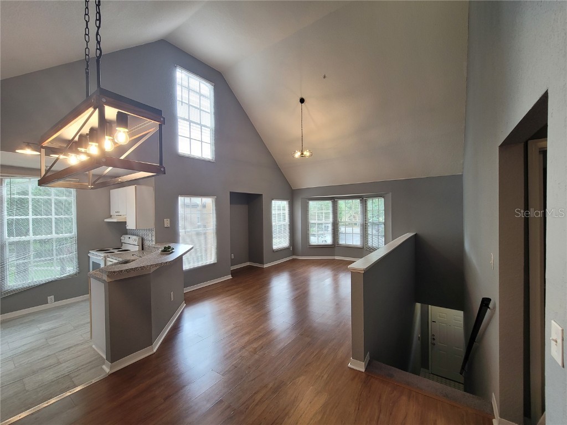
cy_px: 212
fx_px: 213
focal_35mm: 13
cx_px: 284
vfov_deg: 89.9
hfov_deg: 106.2
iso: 80
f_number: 2.2
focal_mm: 2.2
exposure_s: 1/59
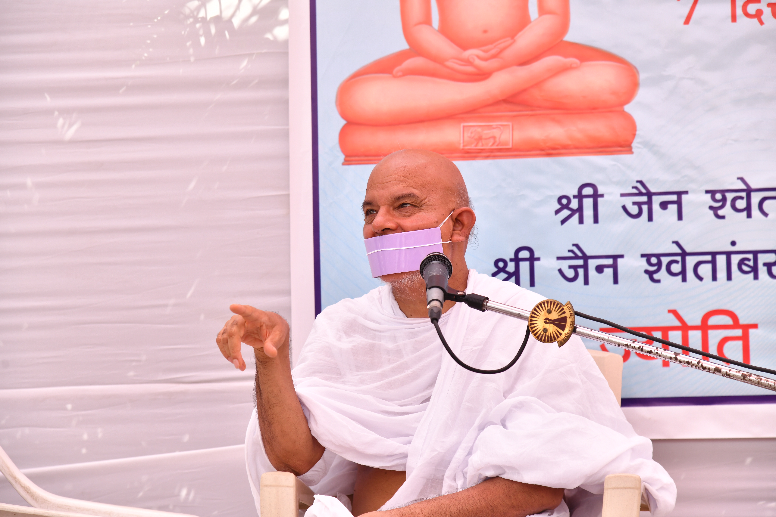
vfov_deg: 11.4
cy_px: 258
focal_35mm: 120
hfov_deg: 17.1
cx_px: 388
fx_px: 2586
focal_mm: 120
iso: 400
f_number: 5
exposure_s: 1/320
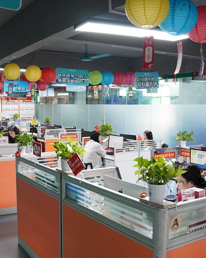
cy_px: 131
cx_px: 69
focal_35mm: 39
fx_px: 297
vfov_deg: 46.8
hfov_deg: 37.8
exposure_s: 1/80
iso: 1600
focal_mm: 18
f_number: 4
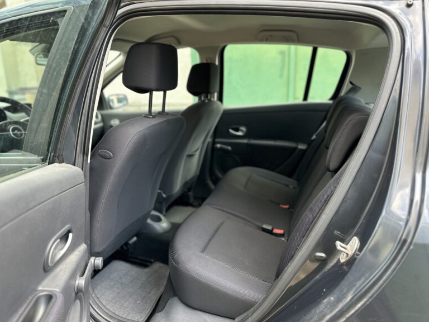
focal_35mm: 25
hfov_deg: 69.4
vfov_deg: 54.9
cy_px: 161
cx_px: 208
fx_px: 310
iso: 100
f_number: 1.78
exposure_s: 1/160
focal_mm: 6.86
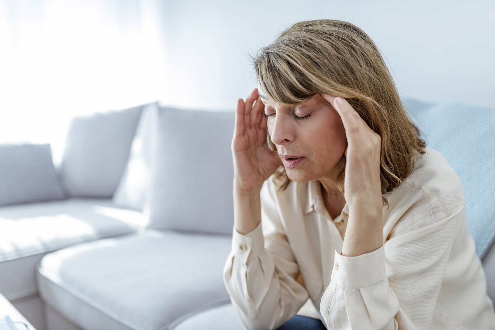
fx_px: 481
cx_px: 248
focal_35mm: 35
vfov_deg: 37.9
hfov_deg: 54.4
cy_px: 165
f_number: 2
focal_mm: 35
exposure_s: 1/125
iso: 50
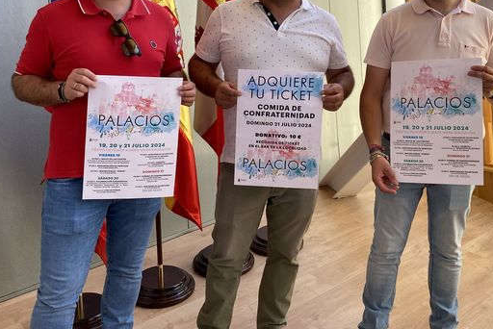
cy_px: 96
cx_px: 265
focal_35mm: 38
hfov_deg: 50.6
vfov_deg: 34.6
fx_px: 521
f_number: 1.8
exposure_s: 1/121
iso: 80
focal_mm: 4.25
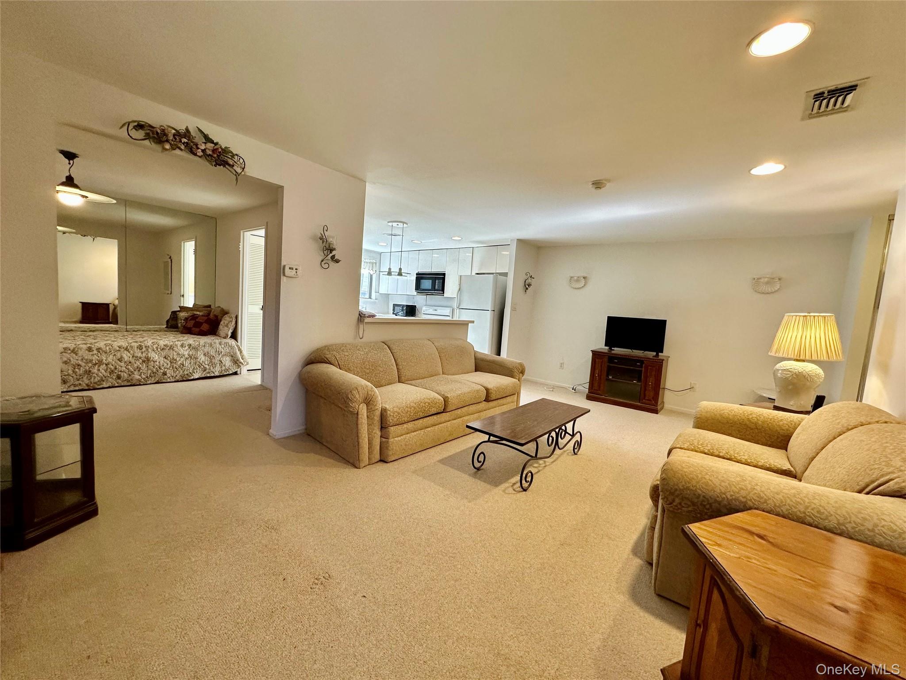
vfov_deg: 85.7
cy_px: 340
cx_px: 453
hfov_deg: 102.1
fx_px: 366
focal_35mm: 14
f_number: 2.2
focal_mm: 2.22
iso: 160
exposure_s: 1/120
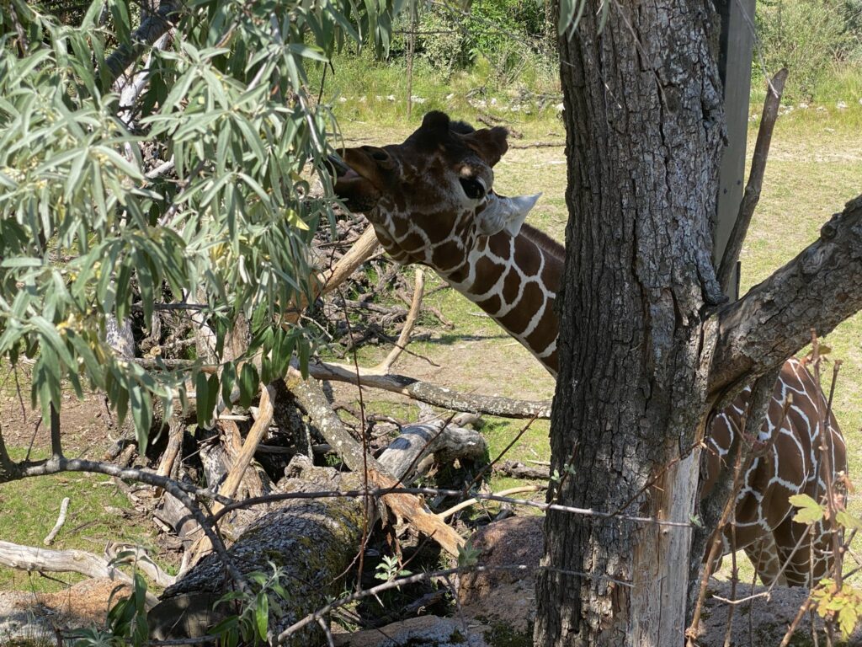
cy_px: 324
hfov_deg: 36.8
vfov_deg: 28.0
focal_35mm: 52
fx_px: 1295
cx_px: 431
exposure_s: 1/592
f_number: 2
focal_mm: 6
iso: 20
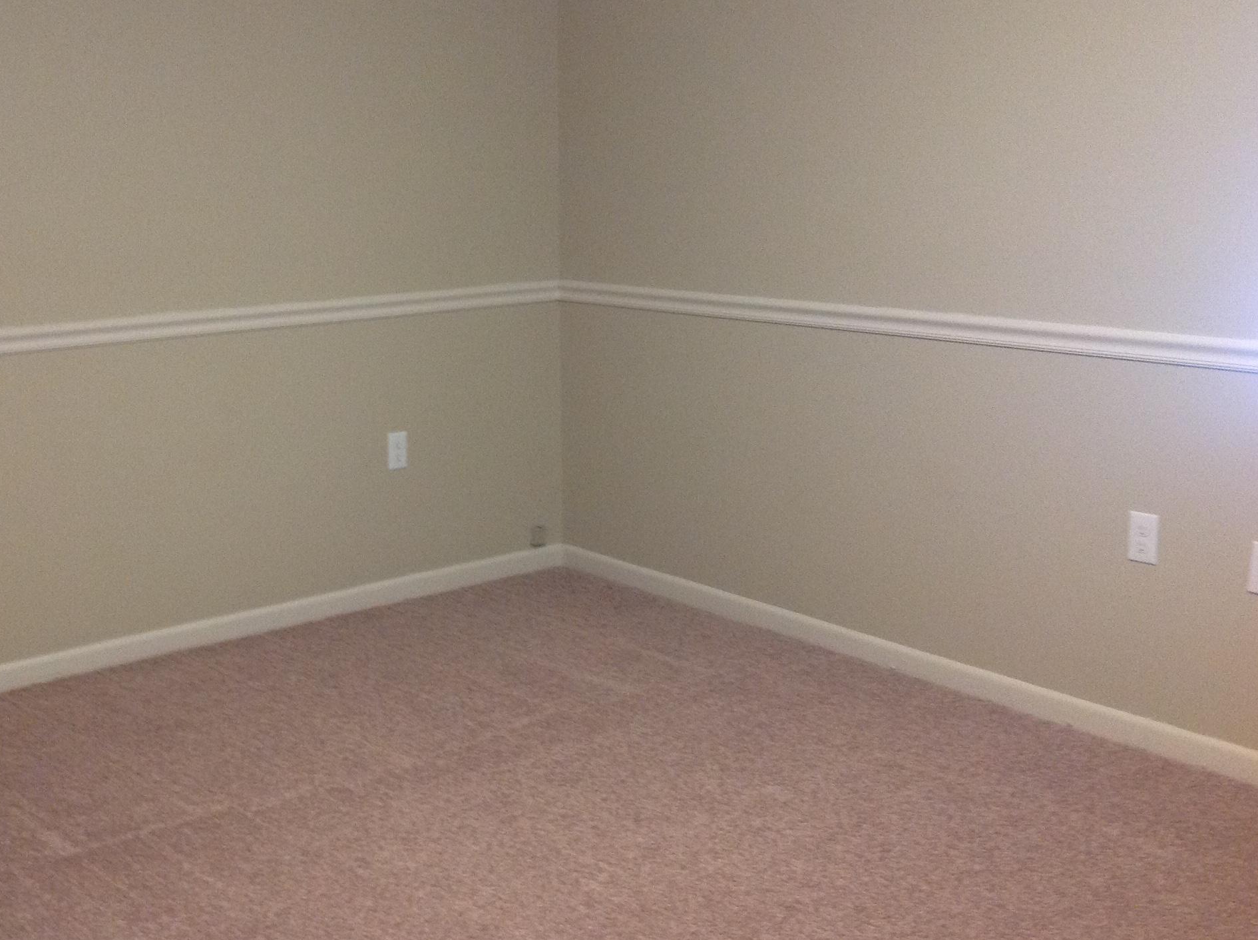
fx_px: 1742
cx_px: 463
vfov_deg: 30.2
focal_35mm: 48
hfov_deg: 39.4
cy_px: 431
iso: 160
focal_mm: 4.28
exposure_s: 1/15
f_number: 2.4
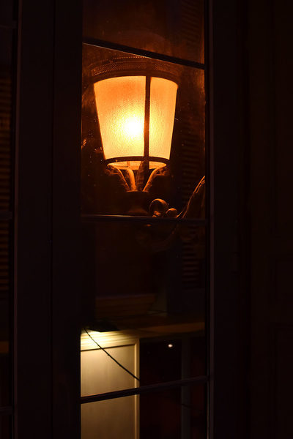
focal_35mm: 52
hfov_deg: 25.8
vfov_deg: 37.9
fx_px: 641
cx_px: 146
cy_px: 220
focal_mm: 35
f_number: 5.6
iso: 1250
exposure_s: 1/160
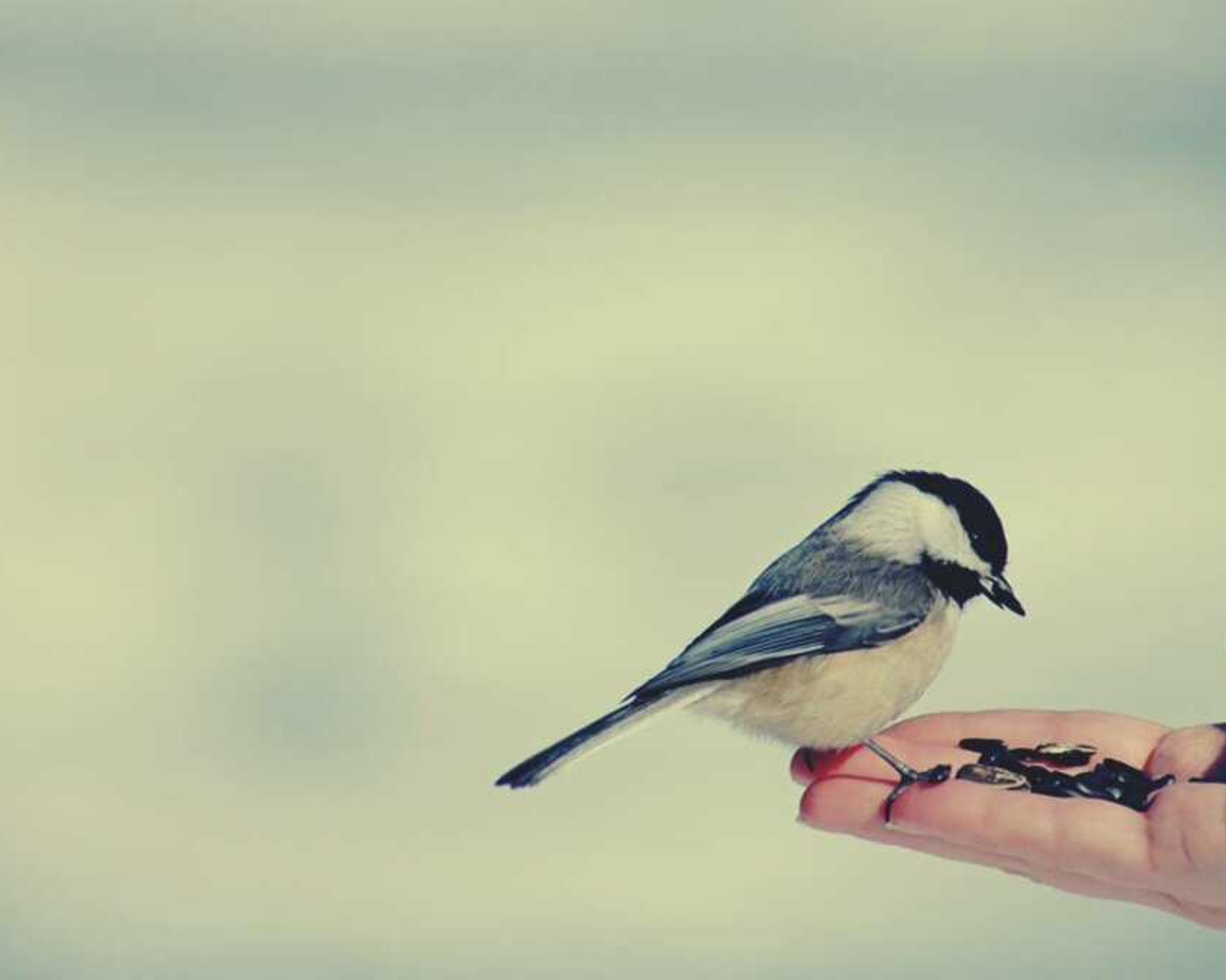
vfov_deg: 2.3
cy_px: 490
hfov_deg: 2.9
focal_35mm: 679
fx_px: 24635
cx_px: 686
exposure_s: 1/1600
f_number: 5.6
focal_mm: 400
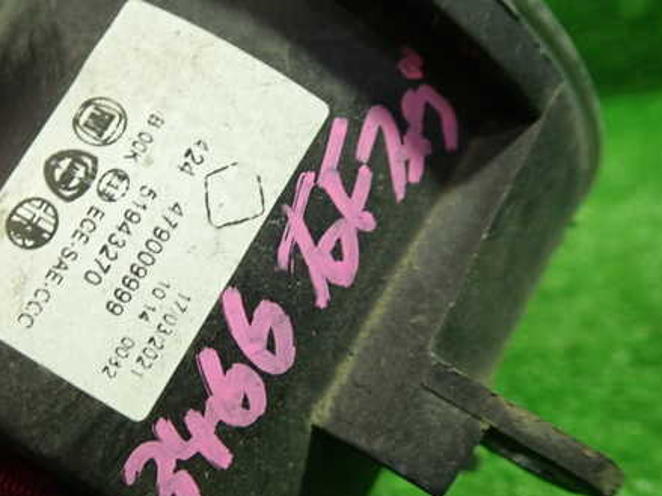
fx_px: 784
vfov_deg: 35.1
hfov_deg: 45.2
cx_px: 232
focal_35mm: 41
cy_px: 255
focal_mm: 5.4
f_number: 2.3
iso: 250
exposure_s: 1/30
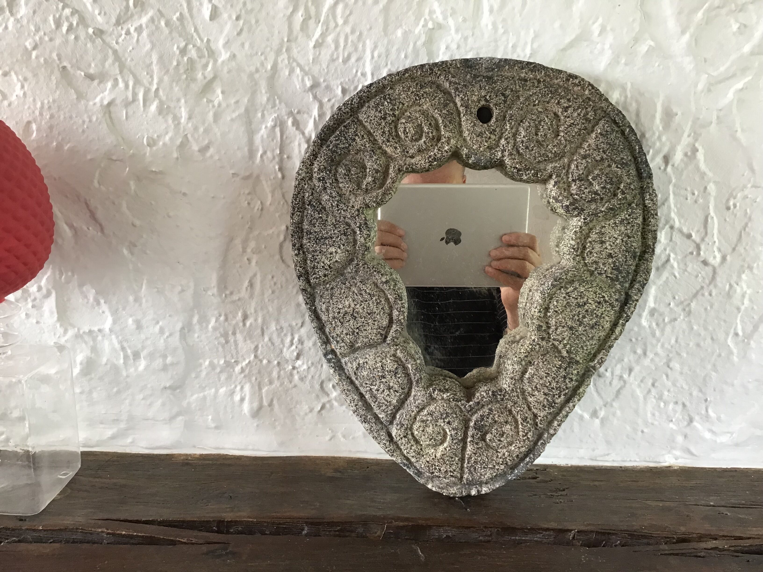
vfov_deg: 45.4
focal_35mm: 31
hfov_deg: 58.4
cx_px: 382
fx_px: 683
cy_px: 286
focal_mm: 3.3
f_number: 2.4
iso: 64
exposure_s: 1/33
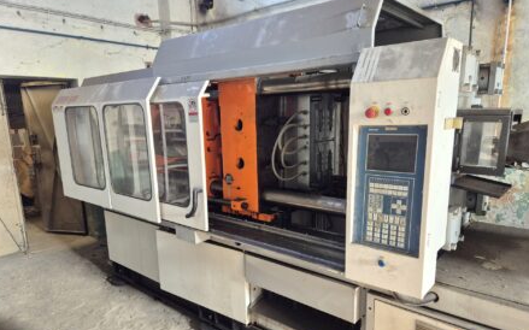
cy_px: 184
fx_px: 360
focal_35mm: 25
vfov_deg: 49.1
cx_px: 265
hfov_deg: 72.6
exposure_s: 1/100
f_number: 1.8
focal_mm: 5.4
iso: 400
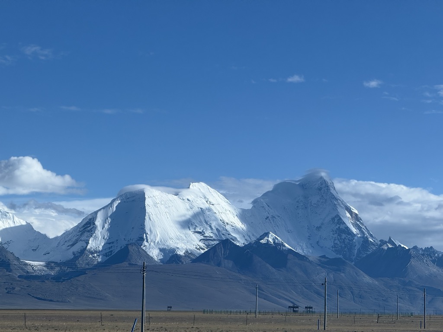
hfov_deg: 16.4
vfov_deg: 12.3
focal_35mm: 120
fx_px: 1536
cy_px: 166
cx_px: 222
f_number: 2.8
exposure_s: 1/1148
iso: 50
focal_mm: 15.66
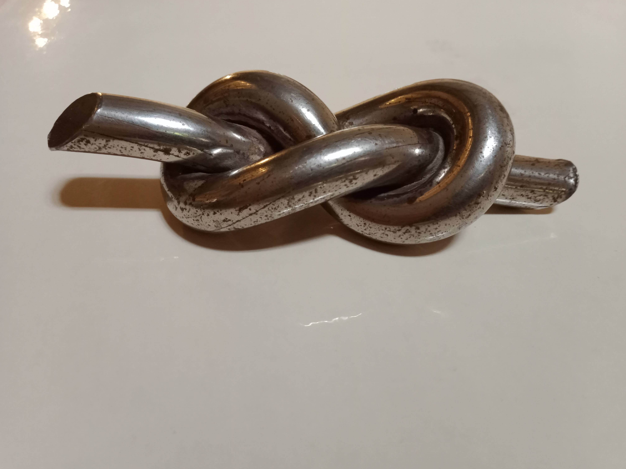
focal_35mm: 28
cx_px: 319
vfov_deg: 49.8
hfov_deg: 63.4
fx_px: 506
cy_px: 236
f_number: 2
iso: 902
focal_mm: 3.54
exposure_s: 1/24
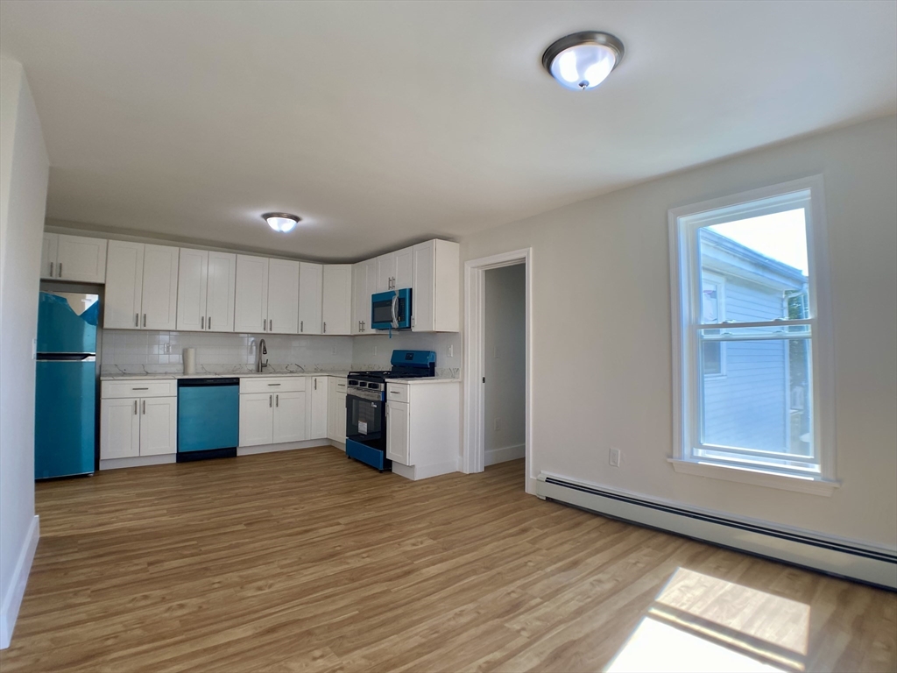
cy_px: 336
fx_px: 674
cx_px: 448
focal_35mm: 26
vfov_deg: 53.1
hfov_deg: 67.3
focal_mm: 4.25
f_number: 1.8
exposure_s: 1/179
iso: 32
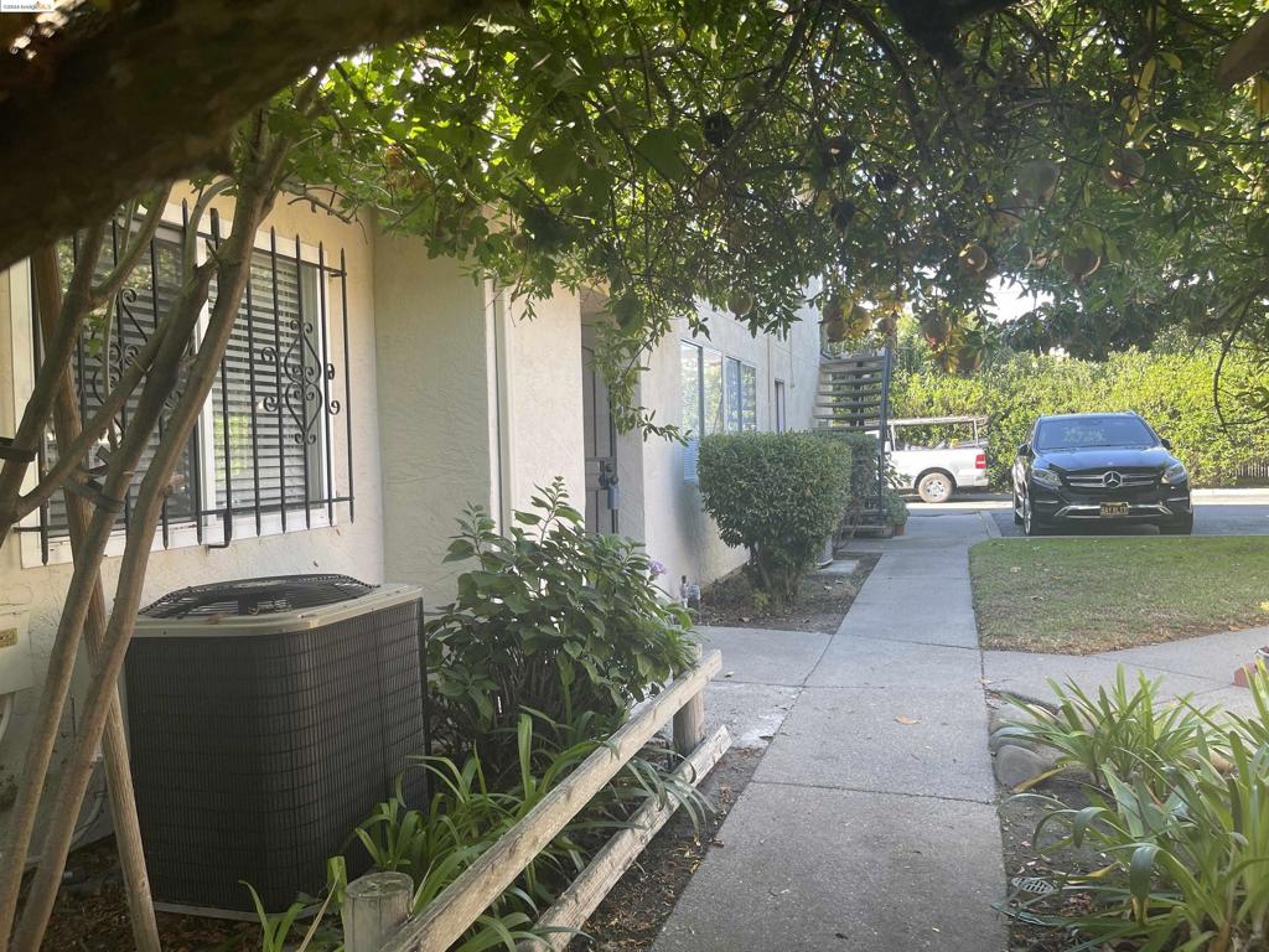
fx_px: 916
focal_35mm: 25
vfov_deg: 54.9
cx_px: 634
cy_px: 476
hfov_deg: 69.4
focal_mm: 5.1
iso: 40
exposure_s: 1/121
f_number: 1.6
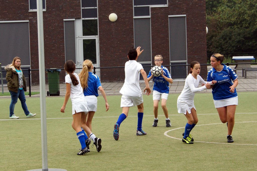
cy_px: 86
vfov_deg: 18.2
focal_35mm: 75
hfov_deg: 27.0
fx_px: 535
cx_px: 128
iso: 400
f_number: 6.3
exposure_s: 1/800
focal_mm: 50
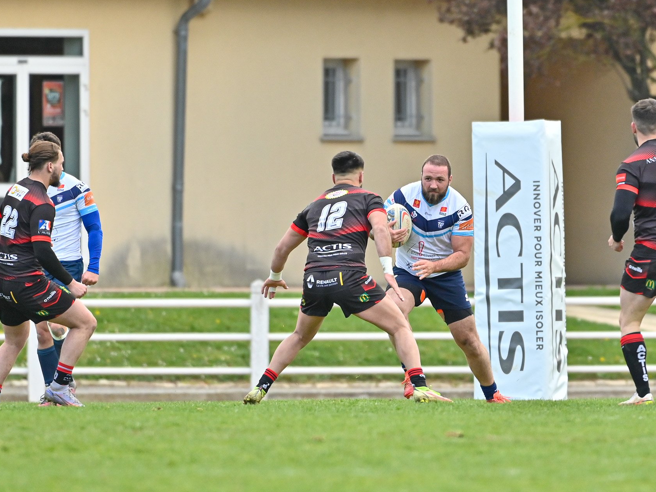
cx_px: 371
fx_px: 12961
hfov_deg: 2.9
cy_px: 238
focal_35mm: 684
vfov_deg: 2.2
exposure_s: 1/1600
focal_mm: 400
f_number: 4
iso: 560
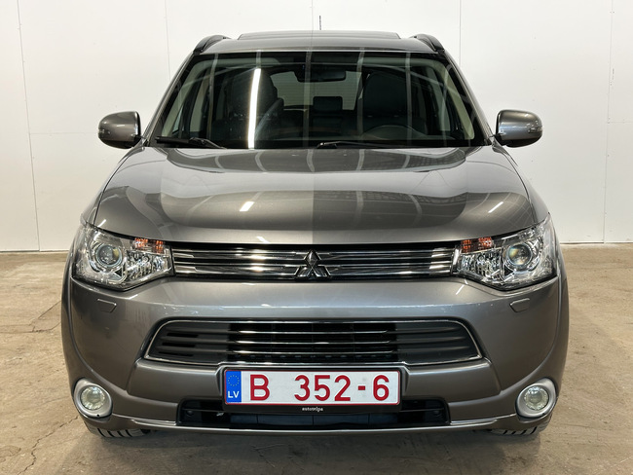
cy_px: 238
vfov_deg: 30.3
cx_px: 316
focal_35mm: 48
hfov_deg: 39.6
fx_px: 878
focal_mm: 6.86
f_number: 1.8
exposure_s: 1/50
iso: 125
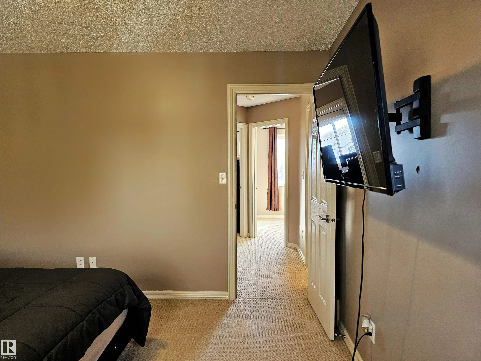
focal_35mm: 23
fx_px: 320
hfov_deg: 73.9
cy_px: 180
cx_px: 240
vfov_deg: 58.9
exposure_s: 1/170
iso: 500
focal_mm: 6.3
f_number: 1.7
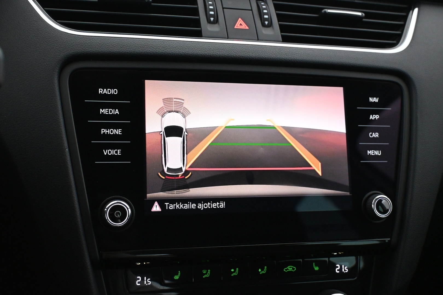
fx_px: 517
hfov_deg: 46.4
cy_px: 148
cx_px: 222
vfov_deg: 31.9
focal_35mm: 42
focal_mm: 28
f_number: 4.5
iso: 5000
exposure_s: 1/50
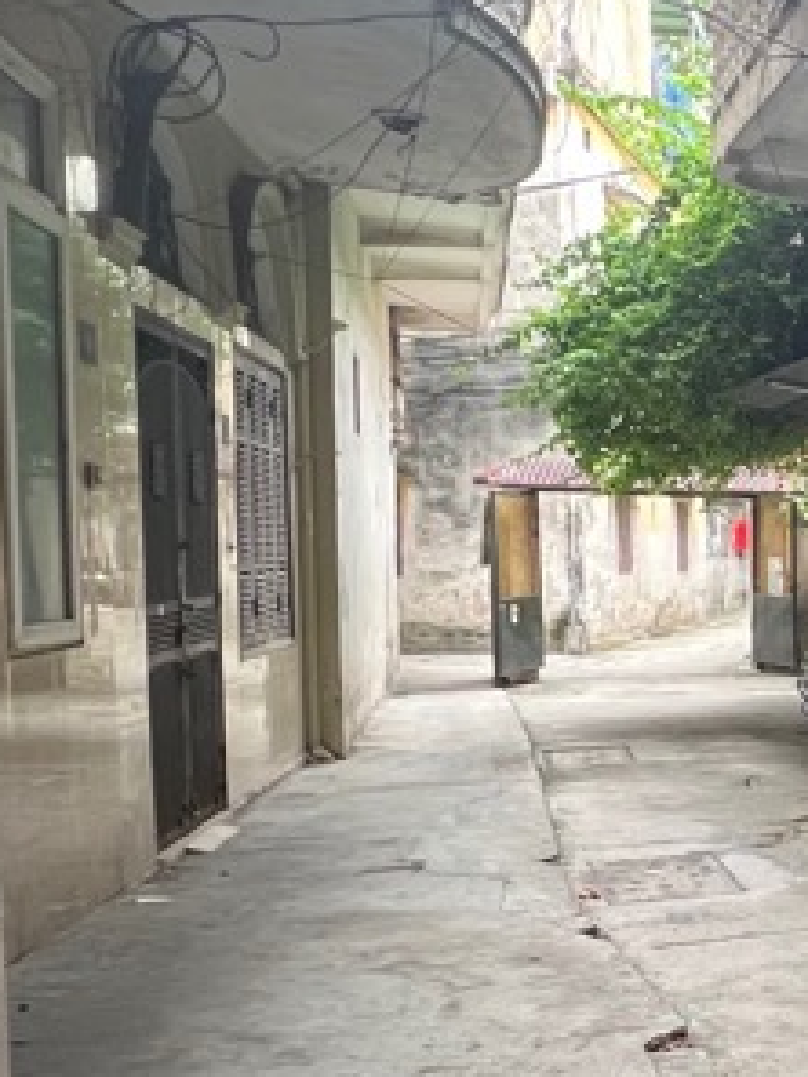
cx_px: 1489
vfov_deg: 41.9
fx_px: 1401
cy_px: 651
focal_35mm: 45
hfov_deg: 20.8
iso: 250
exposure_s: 1/64
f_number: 1.8
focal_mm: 1.57
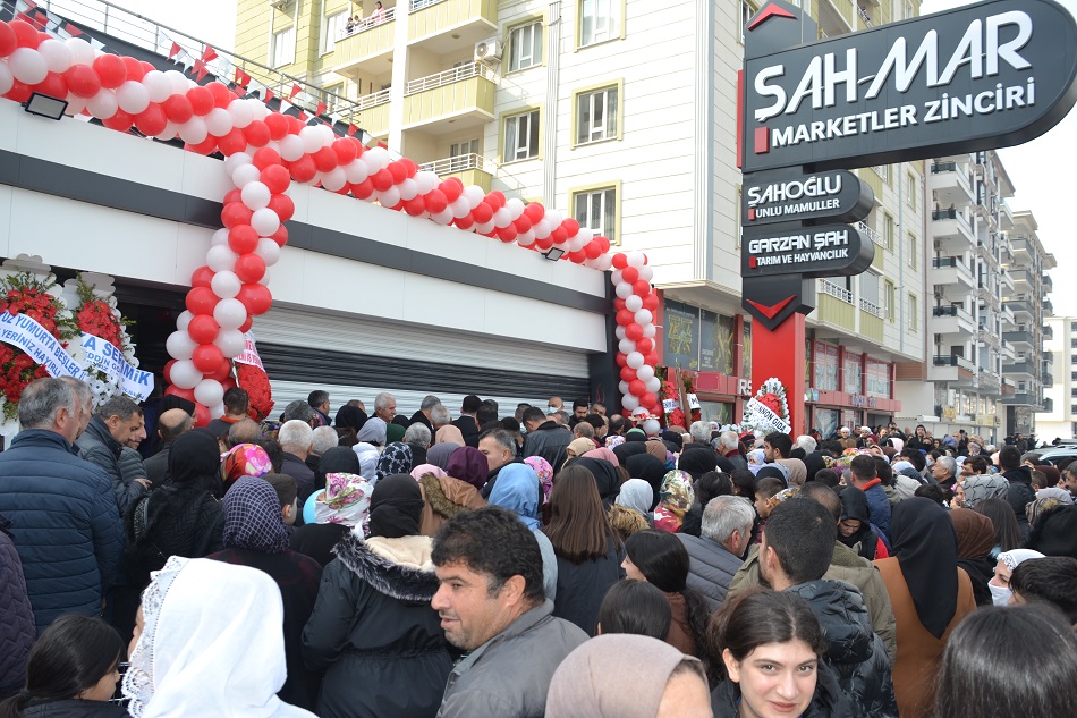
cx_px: 538
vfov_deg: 47.9
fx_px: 808
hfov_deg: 67.4
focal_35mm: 27
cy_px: 359
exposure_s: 1/160
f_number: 4
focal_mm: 18
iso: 100
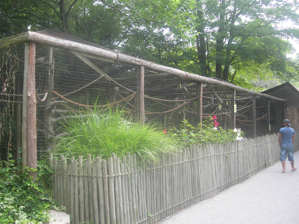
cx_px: 150
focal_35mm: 38
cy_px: 112
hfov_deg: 49.0
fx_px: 328
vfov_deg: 37.7
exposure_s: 1/89.3
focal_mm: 7.8
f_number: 2.8
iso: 50
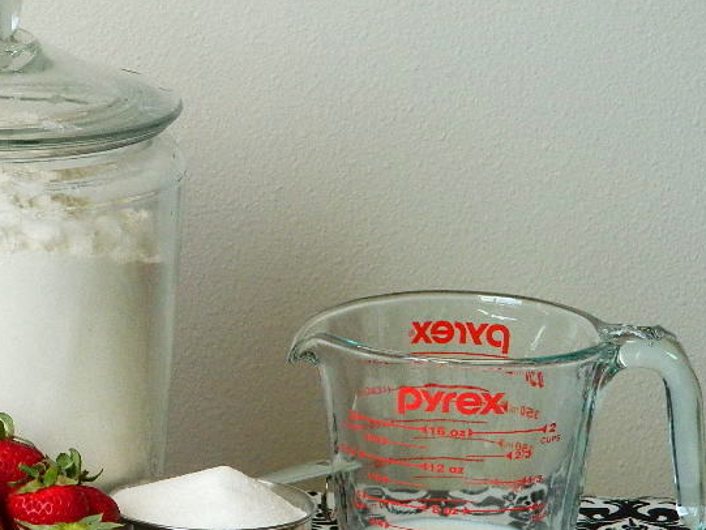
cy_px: 368
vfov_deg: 6.1
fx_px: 4978
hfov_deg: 8.1
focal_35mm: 244
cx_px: 117
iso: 280
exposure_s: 1/60
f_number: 4.7
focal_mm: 23.2
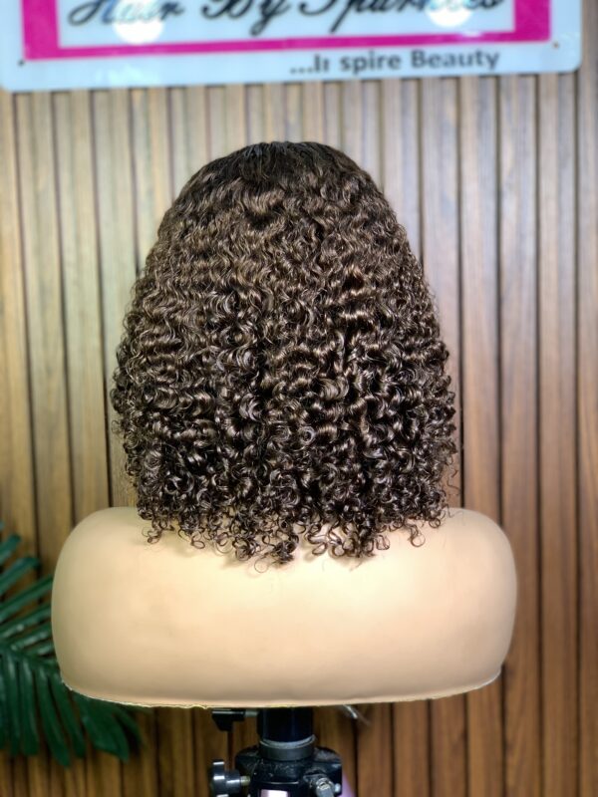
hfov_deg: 28.0
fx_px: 1198
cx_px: 299
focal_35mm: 52
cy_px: 398
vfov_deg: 36.8
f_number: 2.4
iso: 80
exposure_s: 1/100
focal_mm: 6
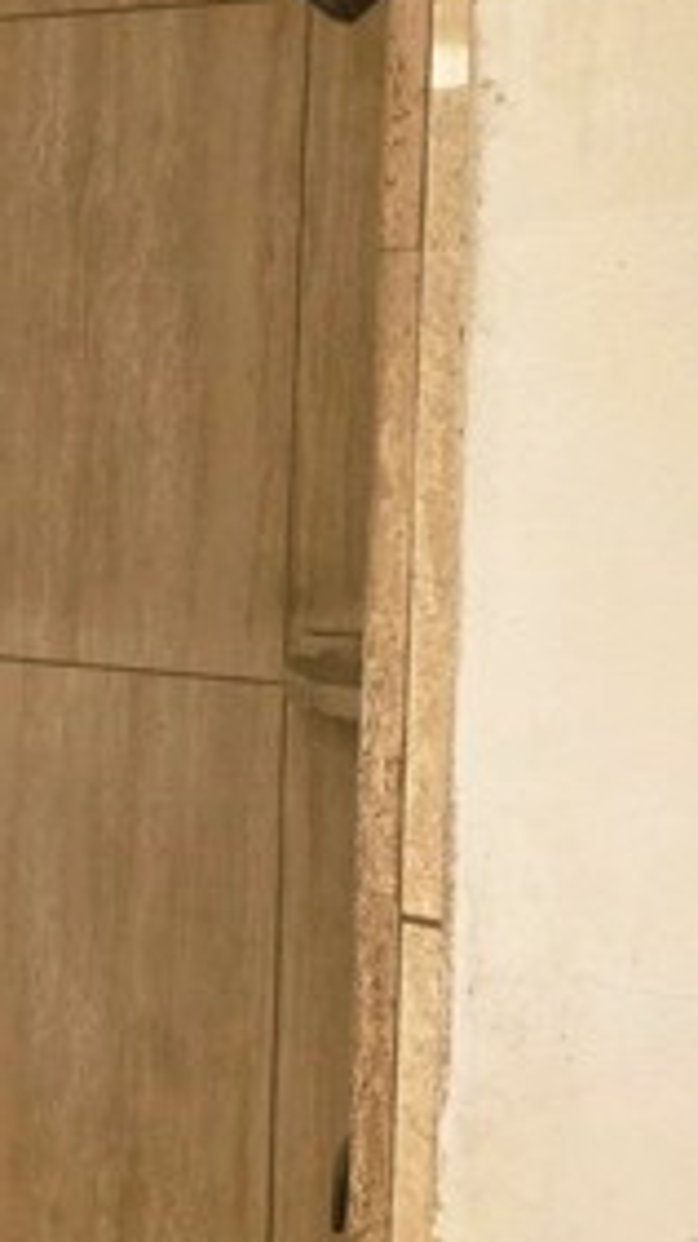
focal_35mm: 57
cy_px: 499
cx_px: -146
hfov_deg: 19.8
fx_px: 1876
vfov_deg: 36.5
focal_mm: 6.3
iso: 320
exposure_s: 1/120
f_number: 1.7
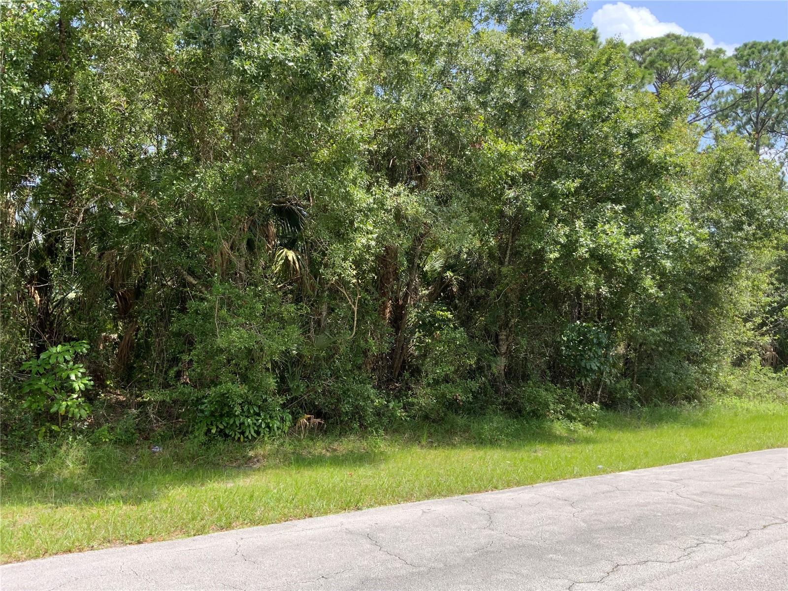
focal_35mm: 29
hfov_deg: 61.7
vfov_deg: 48.2
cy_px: 296
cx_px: 394
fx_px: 660
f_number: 1.8
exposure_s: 1/529
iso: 16
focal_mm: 3
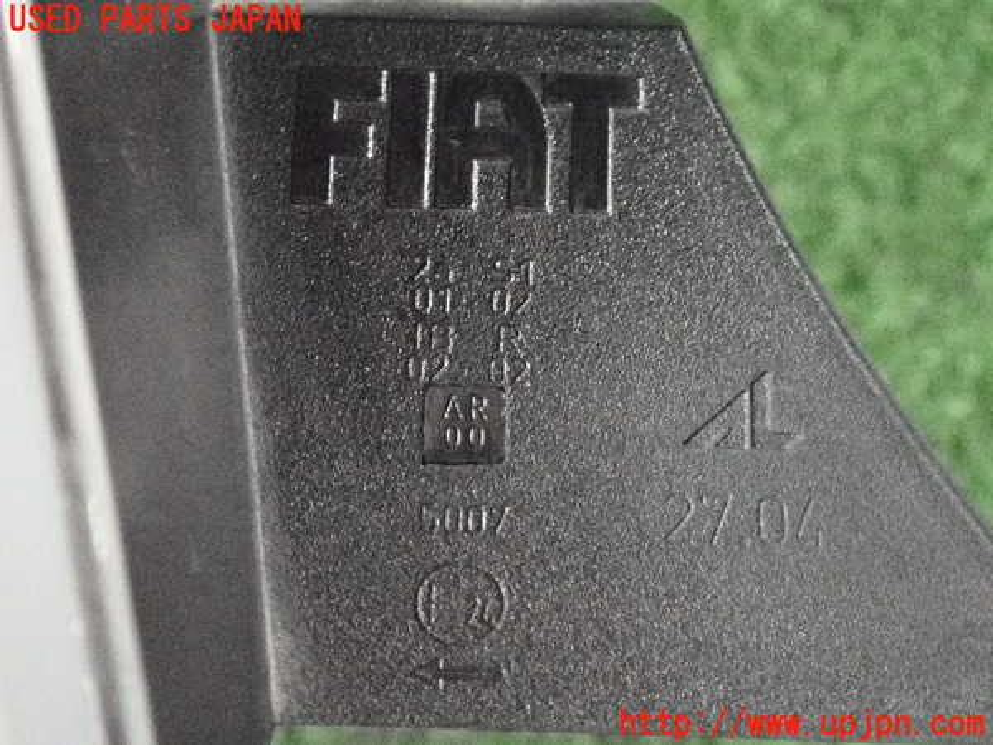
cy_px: 372
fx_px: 2869
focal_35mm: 100
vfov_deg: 14.8
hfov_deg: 19.6
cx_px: 496
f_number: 4.9
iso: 12800
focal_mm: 18
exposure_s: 1/100
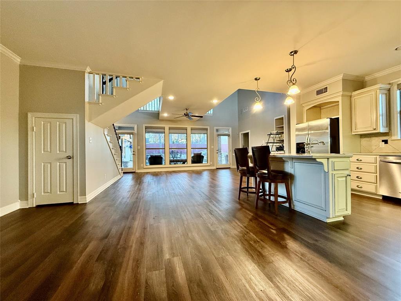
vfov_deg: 85.7
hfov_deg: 102.1
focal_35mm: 14
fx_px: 162
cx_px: 200
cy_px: 150
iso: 500
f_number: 2.2
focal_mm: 2.22
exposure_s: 1/58
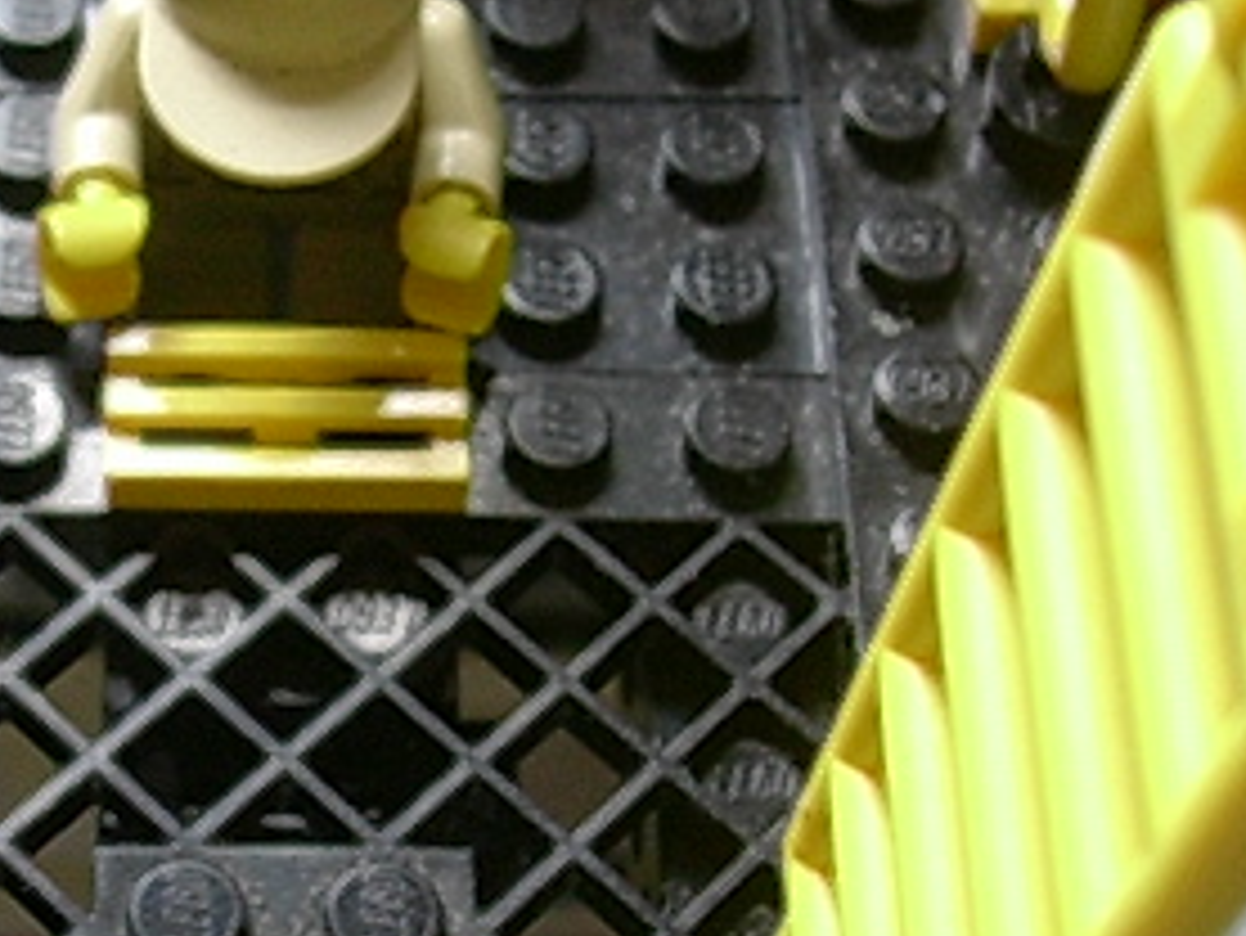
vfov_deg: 14.2
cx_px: 337
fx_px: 3745
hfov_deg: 18.8
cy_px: 459
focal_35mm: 104
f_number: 2.9
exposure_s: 1/41.4
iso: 70
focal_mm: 6.7
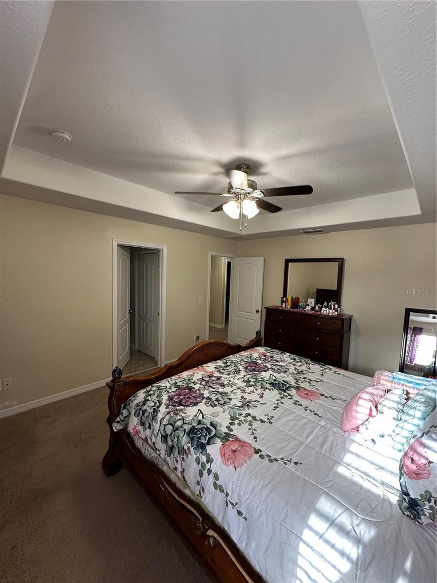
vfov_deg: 102.1
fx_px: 236
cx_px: 218
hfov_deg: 85.7
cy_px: 292
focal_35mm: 14
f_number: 2.2
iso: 200
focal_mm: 2.22
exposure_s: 1/60
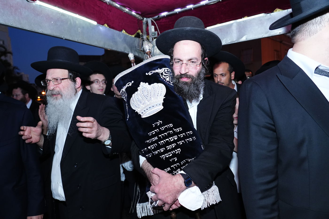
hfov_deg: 69.4
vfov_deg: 49.5
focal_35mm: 26
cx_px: 164
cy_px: 110
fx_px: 238
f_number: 5
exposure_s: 1/125
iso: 3200
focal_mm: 26
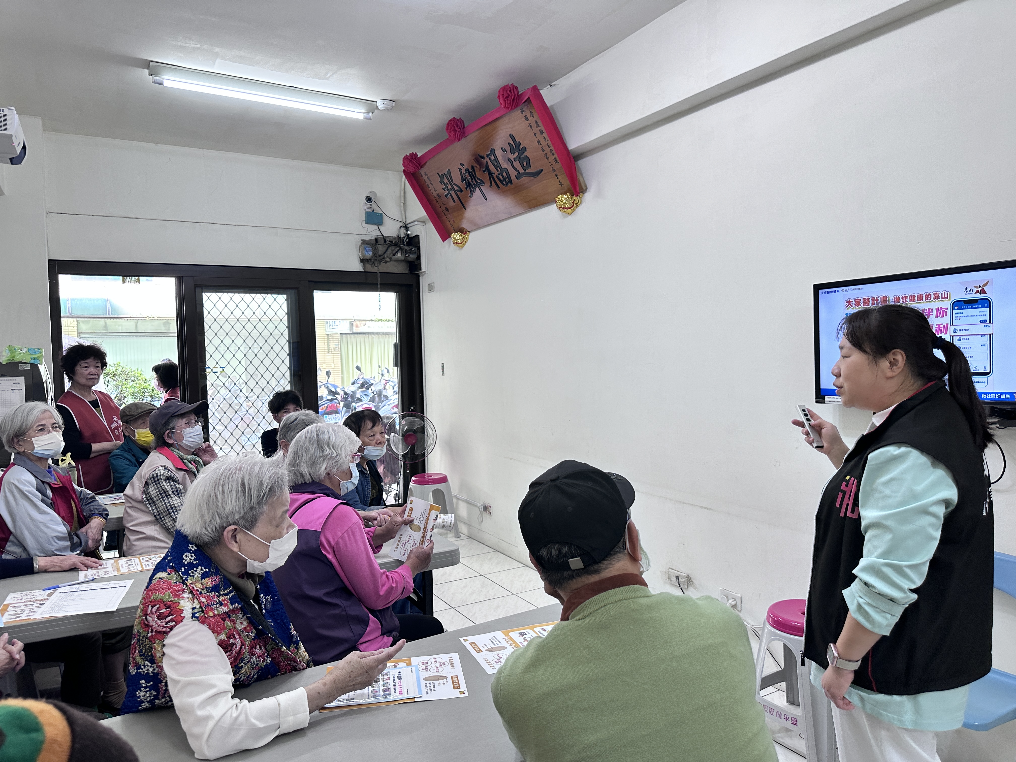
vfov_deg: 56.8
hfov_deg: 71.6
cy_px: 381
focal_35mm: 24
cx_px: 508
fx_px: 704
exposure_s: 1/120
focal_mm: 6.86
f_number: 1.78
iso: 125
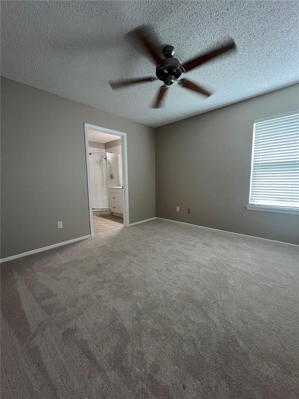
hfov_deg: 89.9
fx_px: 150
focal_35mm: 13
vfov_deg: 106.2
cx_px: 150
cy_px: 200
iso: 250
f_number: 1.8
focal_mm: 1.57
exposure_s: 1/66
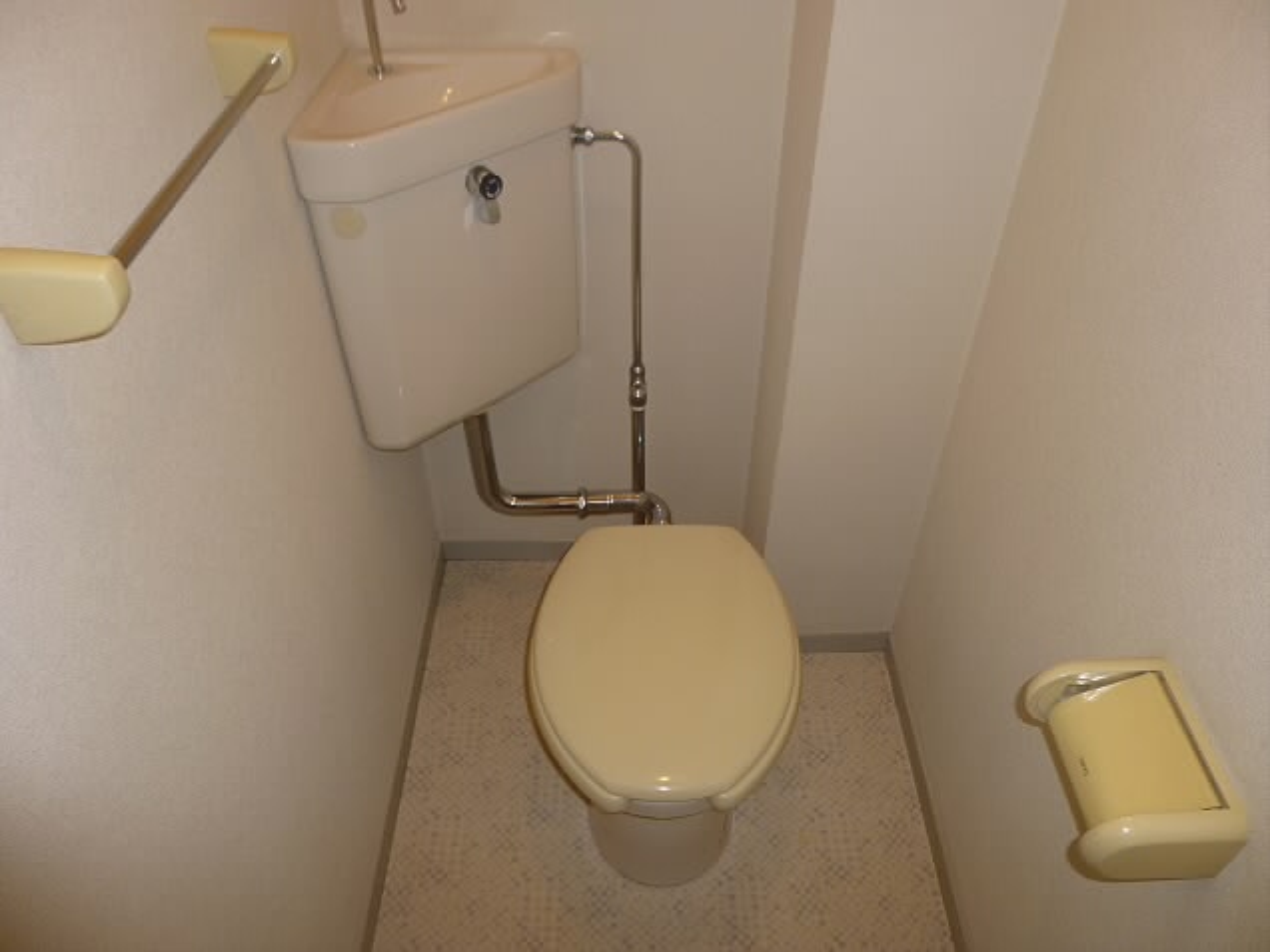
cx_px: 635
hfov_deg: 69.4
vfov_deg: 54.9
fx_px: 917
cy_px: 476
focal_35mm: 25
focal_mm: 4.5
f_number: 3.1
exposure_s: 1/60
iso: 100
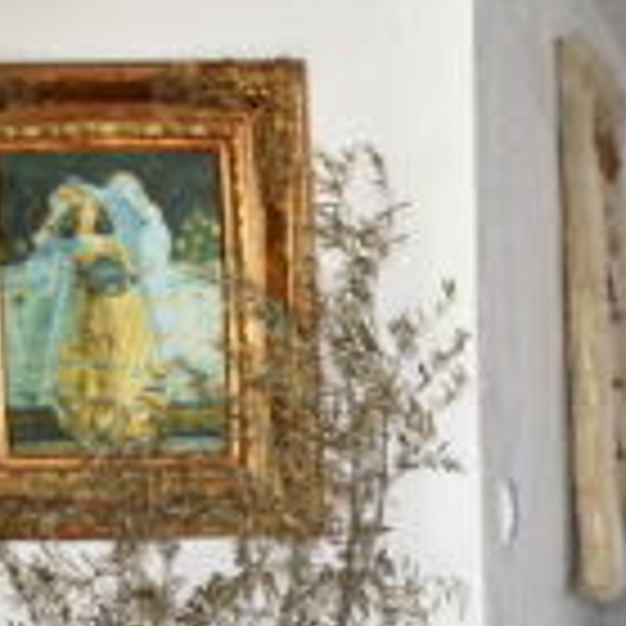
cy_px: 615
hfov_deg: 15.1
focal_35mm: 105
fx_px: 2148
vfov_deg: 16.3
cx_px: 986
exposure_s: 1/200
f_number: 5
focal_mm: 24
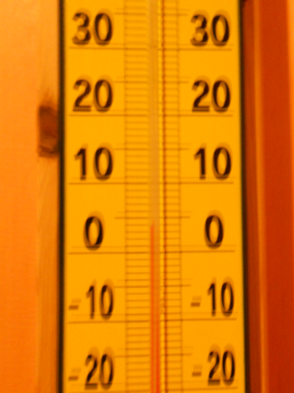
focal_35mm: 32
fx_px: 362
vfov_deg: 56.8
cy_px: 196
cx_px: 147
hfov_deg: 44.2
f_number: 3.5
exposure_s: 1/1.6
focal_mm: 5.8
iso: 400
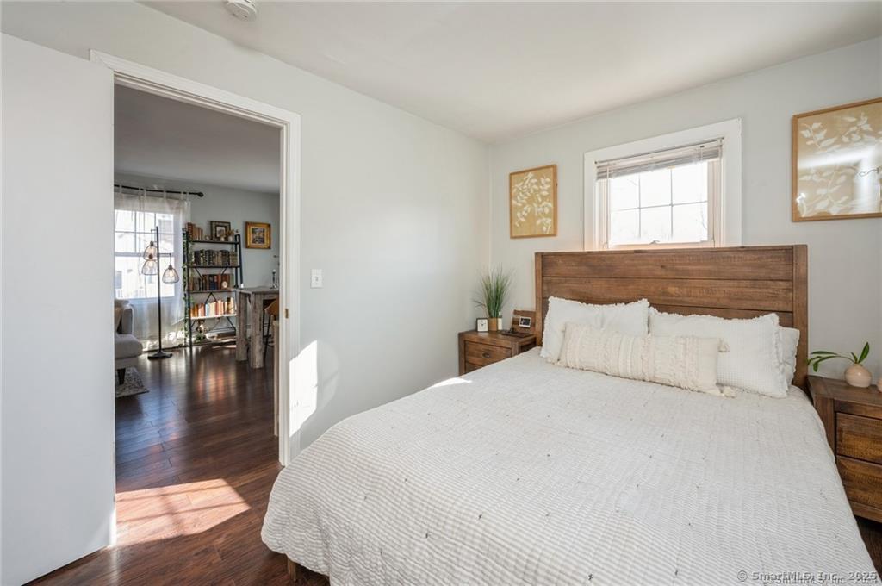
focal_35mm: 14
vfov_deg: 81.1
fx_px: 343
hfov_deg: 104.3
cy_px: 293
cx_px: 441
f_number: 11
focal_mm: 14
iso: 200
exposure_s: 1/13
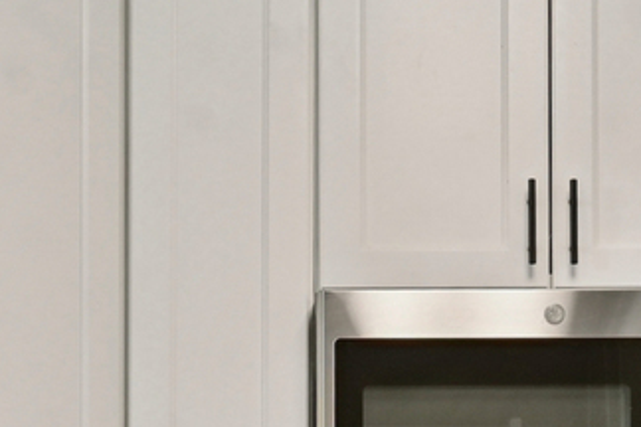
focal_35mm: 120
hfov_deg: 17.1
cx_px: 336
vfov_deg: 10.7
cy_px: 789
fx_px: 2136
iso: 200
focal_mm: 24
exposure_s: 1/10
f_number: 8
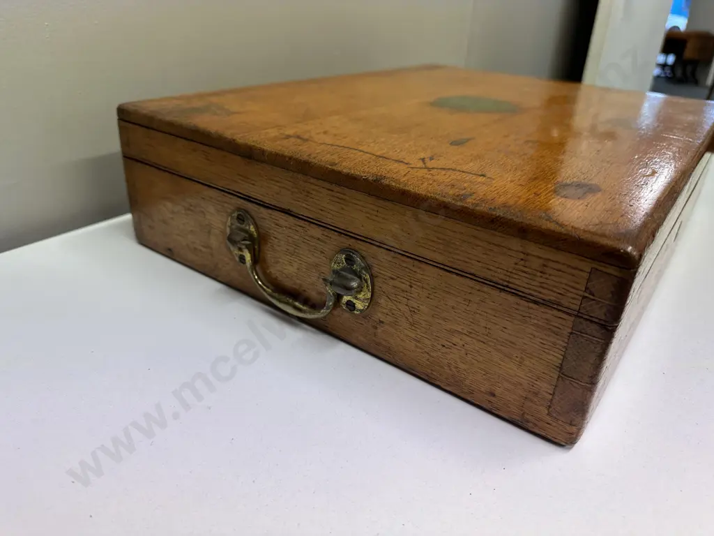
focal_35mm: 24
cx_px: 357
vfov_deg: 56.8
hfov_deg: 71.6
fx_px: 495
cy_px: 268
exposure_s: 1/100
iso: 100
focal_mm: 6.86
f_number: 1.78
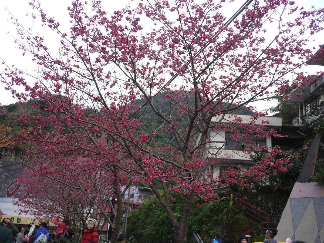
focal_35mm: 40
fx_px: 374
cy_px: 122
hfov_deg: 46.8
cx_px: 162
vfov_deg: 36.0
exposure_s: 1/1000
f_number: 1.8
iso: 160
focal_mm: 20
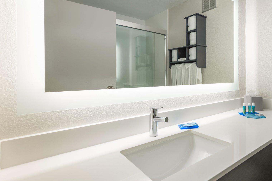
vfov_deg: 55.1
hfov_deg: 73.8
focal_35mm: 23
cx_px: 181
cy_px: 88
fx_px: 174
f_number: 8
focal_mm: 17
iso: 400
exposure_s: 1/2
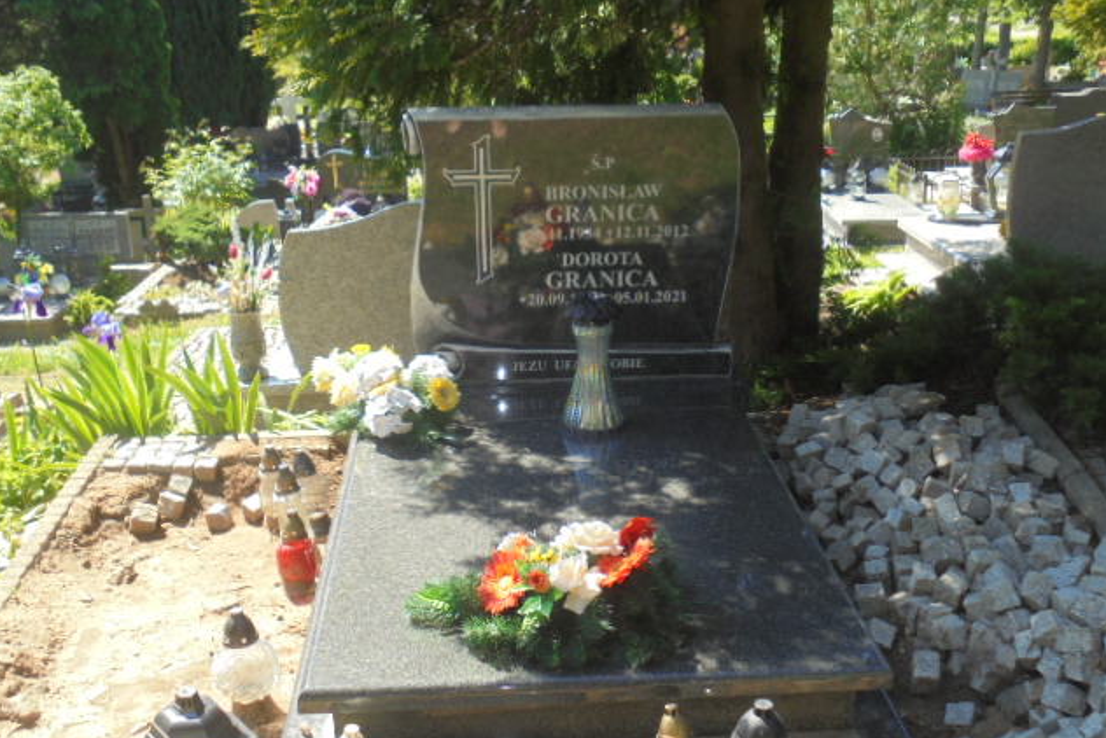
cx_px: 553
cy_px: 392
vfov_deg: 33.4
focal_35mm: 40
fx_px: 1229
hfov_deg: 48.4
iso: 100
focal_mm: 6.9
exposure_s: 1/200
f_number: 4.2
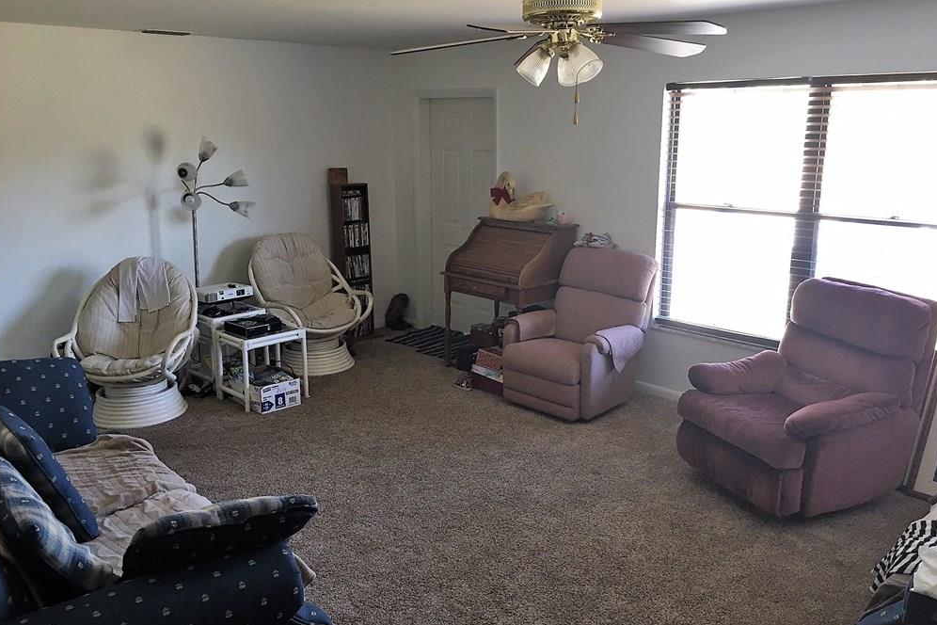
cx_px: 474
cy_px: 315
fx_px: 807
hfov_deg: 60.3
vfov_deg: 42.3
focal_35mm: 31
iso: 40
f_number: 2.2
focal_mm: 4.15
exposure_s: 1/15
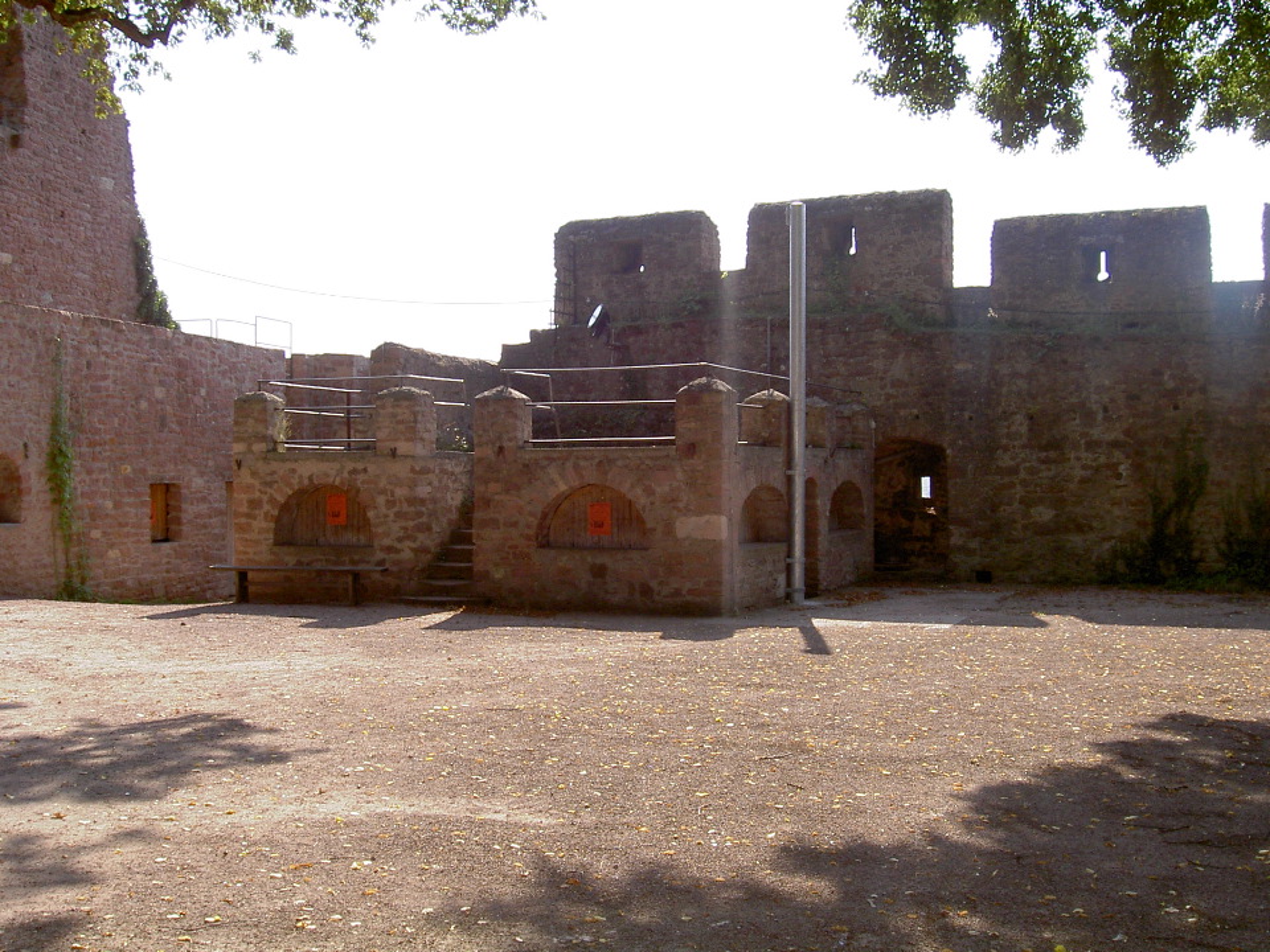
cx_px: 635
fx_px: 1431
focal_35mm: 39
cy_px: 476
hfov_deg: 47.9
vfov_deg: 36.8
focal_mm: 8
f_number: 4.7
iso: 100
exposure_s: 1/625
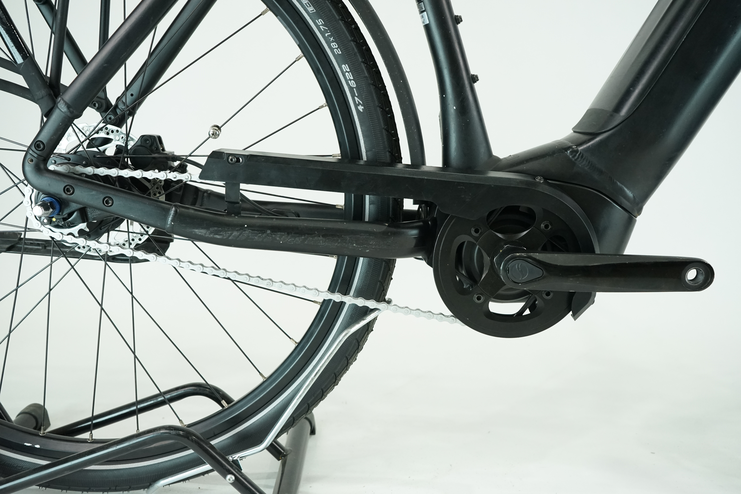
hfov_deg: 57.2
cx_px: 370
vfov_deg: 40.0
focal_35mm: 33
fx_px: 679
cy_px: 247
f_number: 6.3
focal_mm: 33
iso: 2500
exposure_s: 1/200
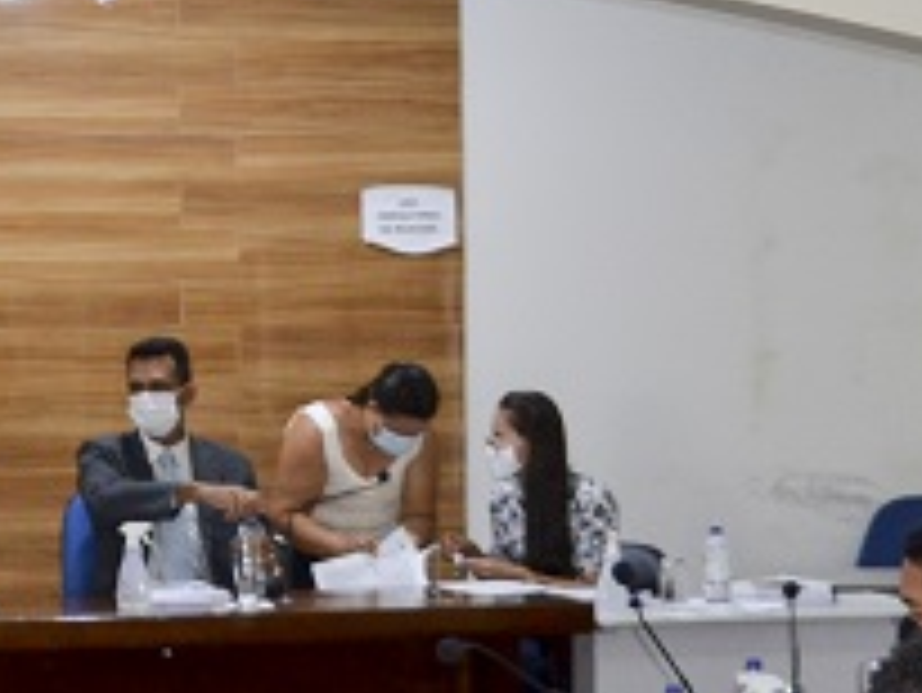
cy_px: 207
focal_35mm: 114
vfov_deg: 13.0
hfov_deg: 16.3
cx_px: -270
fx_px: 3038
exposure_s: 1/60
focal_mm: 18
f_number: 3.5
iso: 400
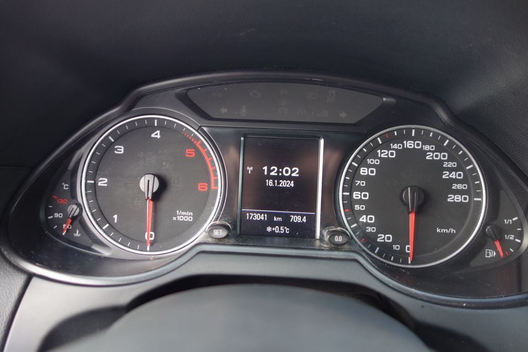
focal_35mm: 28
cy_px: 176
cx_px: 264
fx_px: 411
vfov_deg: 46.4
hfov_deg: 65.5
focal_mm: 10.4
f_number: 1.8
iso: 125
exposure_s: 1/80
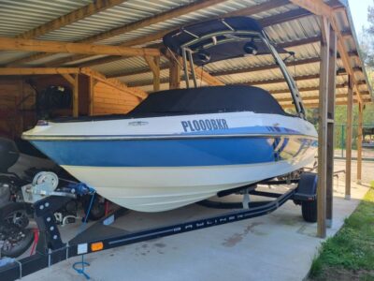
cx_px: 187
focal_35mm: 26
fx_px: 281
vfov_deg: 53.1
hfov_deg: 67.3
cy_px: 140
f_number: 1.8
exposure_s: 1/161
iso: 40
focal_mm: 5.4
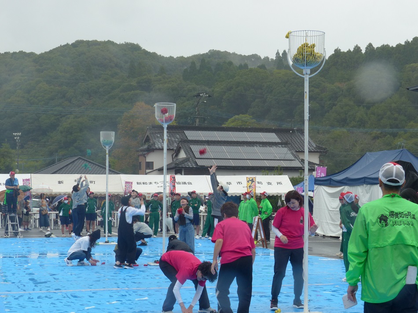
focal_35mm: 78
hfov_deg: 25.0
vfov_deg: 18.9
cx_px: 209
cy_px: 156
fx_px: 942
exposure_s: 1/80
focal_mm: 14
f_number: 6.3
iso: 100
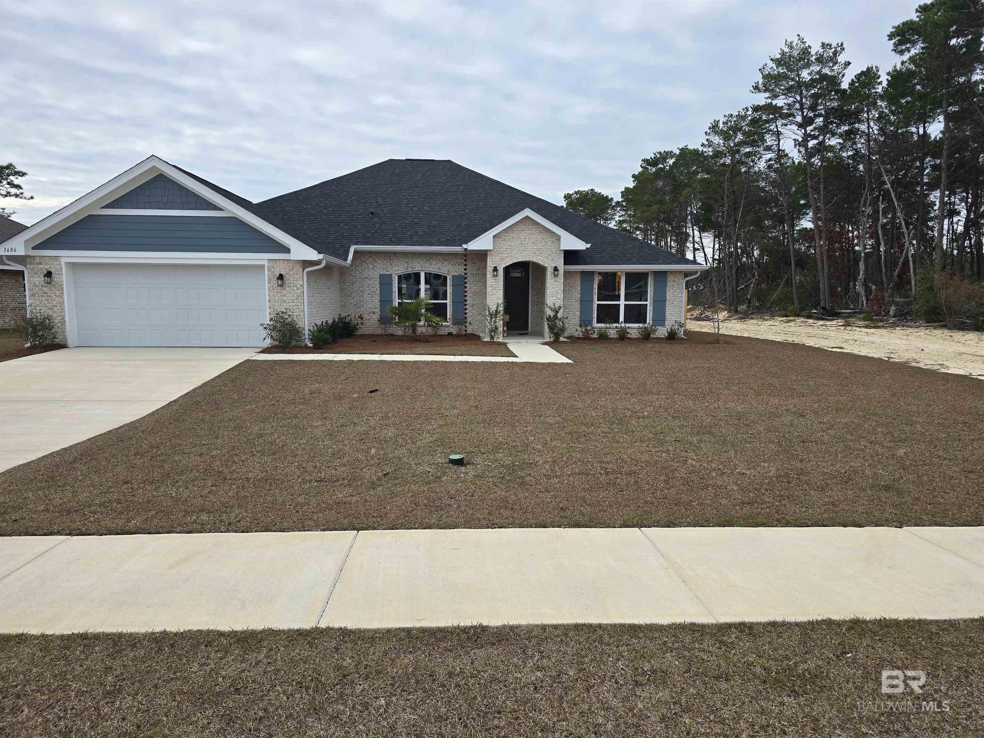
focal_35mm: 23
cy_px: 369
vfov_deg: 58.9
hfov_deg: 73.9
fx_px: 654
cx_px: 492
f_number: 1.7
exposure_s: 1/221
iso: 12
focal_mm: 6.3
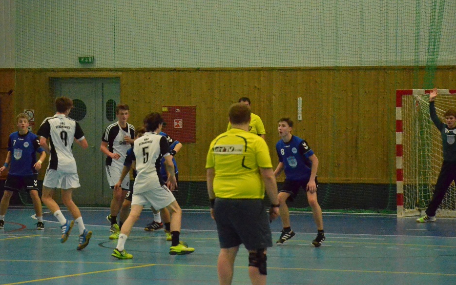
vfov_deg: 6.4
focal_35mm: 206
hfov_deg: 10.2
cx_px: 206
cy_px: 142
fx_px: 2556
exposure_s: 1/800
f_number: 5.6
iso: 6400
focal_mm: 105
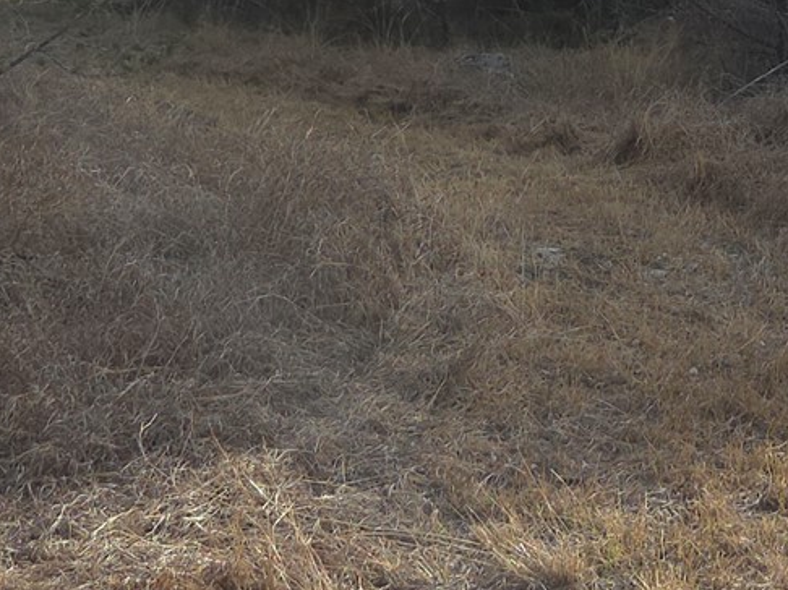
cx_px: 684
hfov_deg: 19.9
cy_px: 47
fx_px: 2207
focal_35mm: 97
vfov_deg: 15.0
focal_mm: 5.4
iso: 50
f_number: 1.8
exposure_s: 1/904
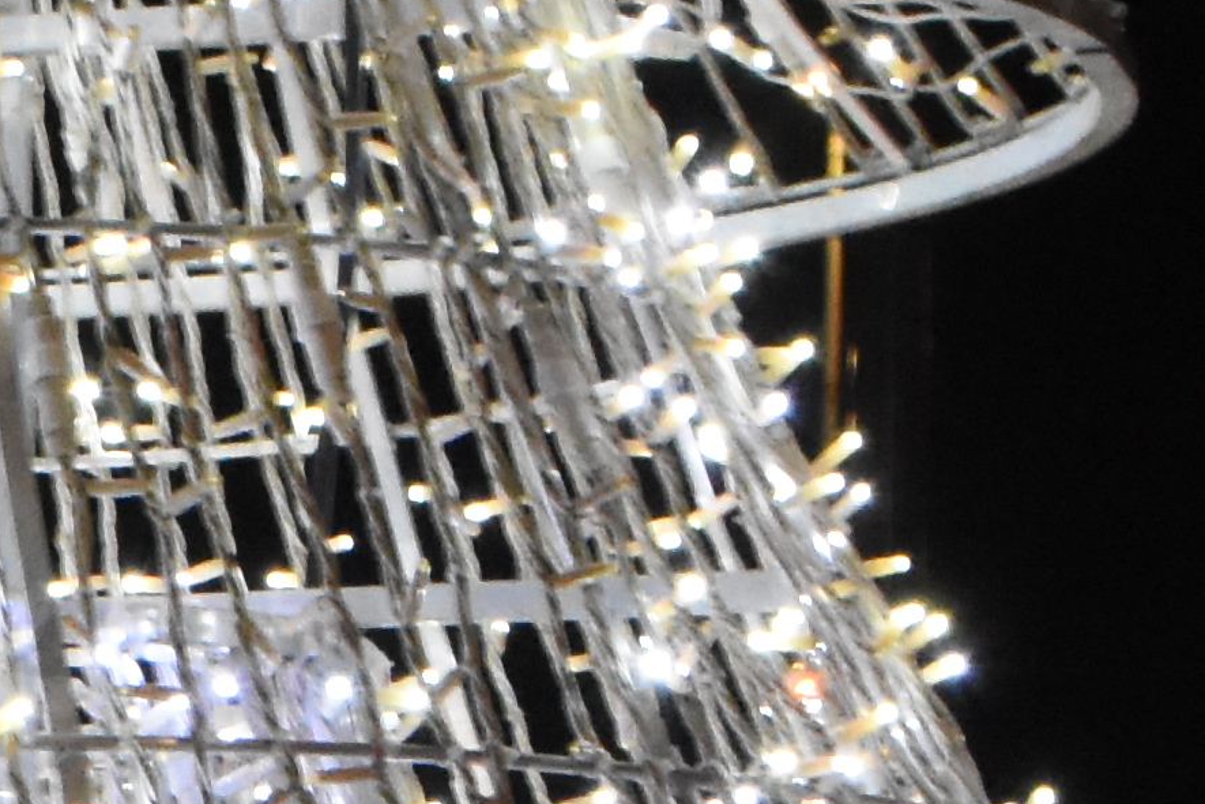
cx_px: -493
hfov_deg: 8.3
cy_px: 1059
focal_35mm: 244
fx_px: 8167
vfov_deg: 5.6
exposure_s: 1/25
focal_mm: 24
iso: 4000
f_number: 13
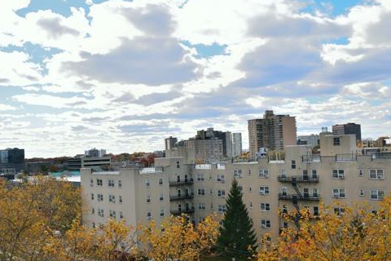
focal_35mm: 36
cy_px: 143
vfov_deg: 36.8
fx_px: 391
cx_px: 135
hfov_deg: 52.3
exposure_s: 1/500
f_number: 10
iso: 200
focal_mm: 18
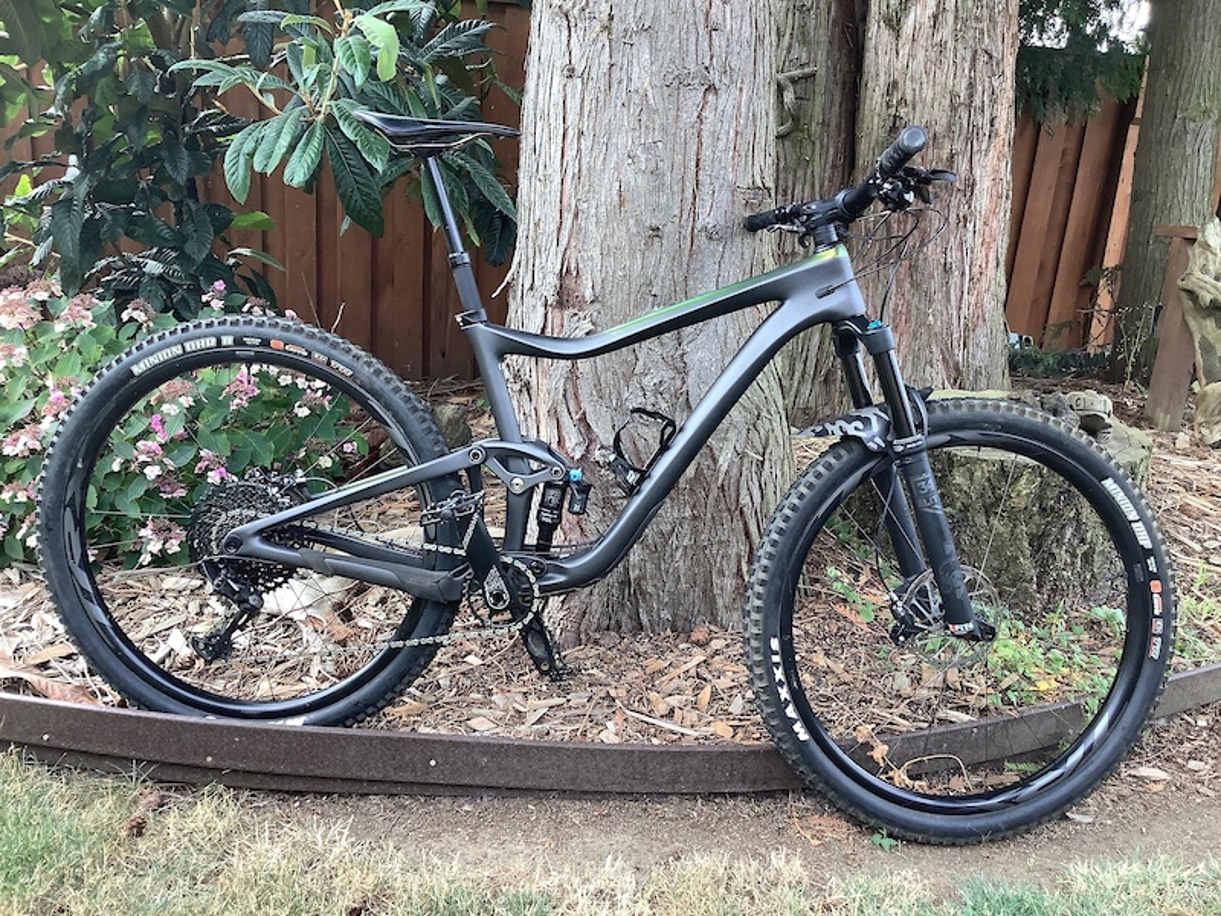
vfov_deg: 45.4
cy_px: 458
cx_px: 610
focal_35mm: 31
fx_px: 1093
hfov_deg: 58.4
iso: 40
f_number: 2.4
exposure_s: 1/120
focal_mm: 3.3
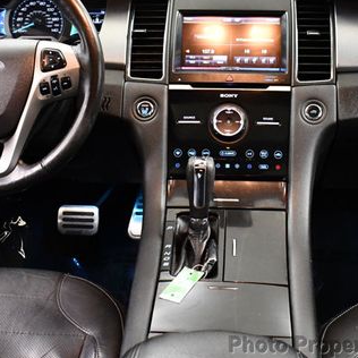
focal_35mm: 62
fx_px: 725
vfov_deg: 27.6
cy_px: 125
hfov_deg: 27.7
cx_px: 215
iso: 3200
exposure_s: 1/60
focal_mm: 18
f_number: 3.5
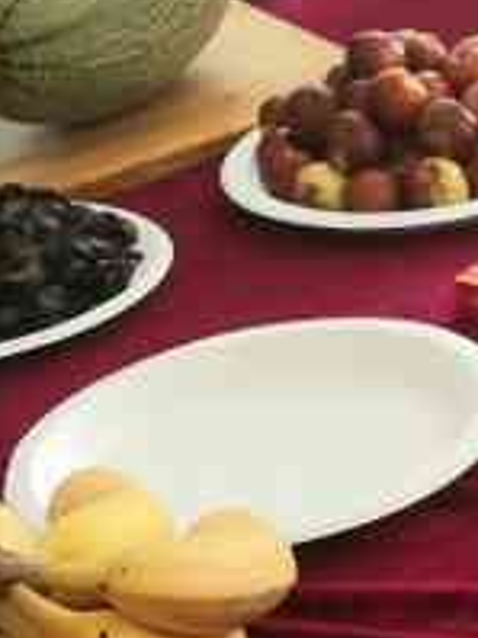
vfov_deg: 15.0
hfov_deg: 10.7
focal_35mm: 122
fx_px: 2249
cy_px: 960
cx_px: 1065
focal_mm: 4.75
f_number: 1.8
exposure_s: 1/33.3
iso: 160
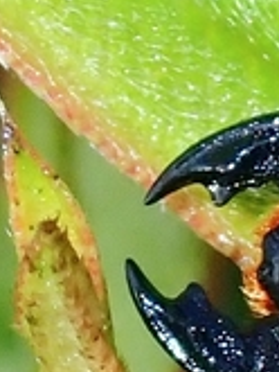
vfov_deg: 2.9
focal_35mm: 692
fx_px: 7427
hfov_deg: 2.1
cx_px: 590
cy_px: 305
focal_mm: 18
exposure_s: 1/200
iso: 200
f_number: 6.3
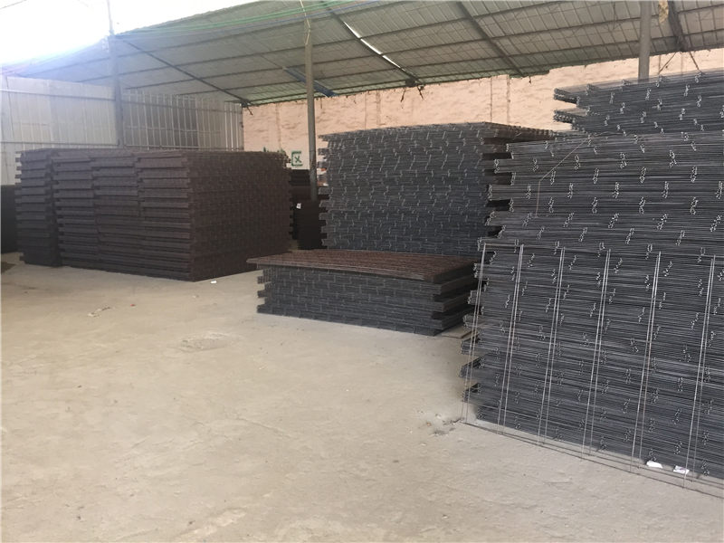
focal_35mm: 29
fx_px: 607
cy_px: 272
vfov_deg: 48.2
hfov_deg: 61.7
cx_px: 362
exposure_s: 1/30
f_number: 2.2
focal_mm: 4.15
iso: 80
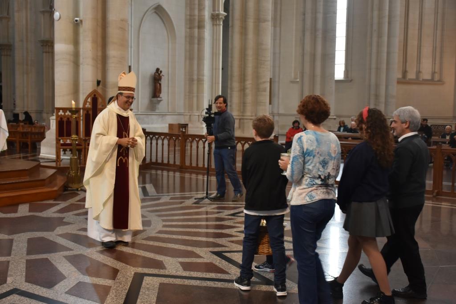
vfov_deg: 29.9
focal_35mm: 45
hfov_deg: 43.6
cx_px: 228
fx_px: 570
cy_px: 152
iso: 1250
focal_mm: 30
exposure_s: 1/50
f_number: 4
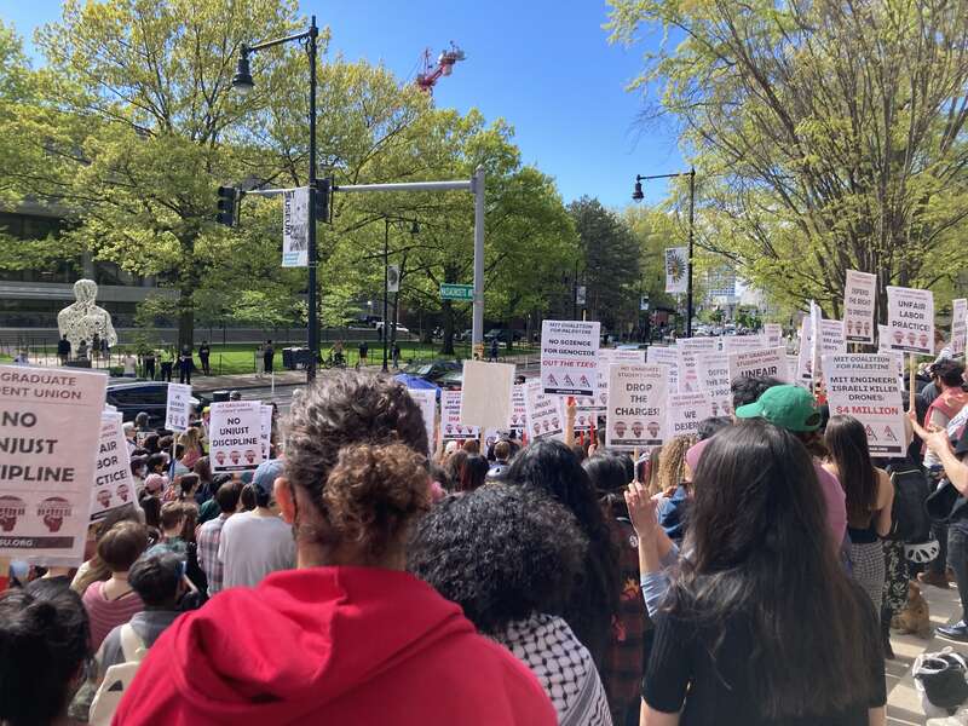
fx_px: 783
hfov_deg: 63.4
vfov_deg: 49.7
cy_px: 363
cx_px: 484
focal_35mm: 28
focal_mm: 3.99
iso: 20
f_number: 1.8
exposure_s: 1/665
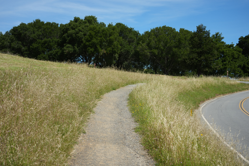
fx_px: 346
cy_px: 83
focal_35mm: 50
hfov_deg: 39.6
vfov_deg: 27.0
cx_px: 124
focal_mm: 50
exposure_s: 1/1600
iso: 200
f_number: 4.5
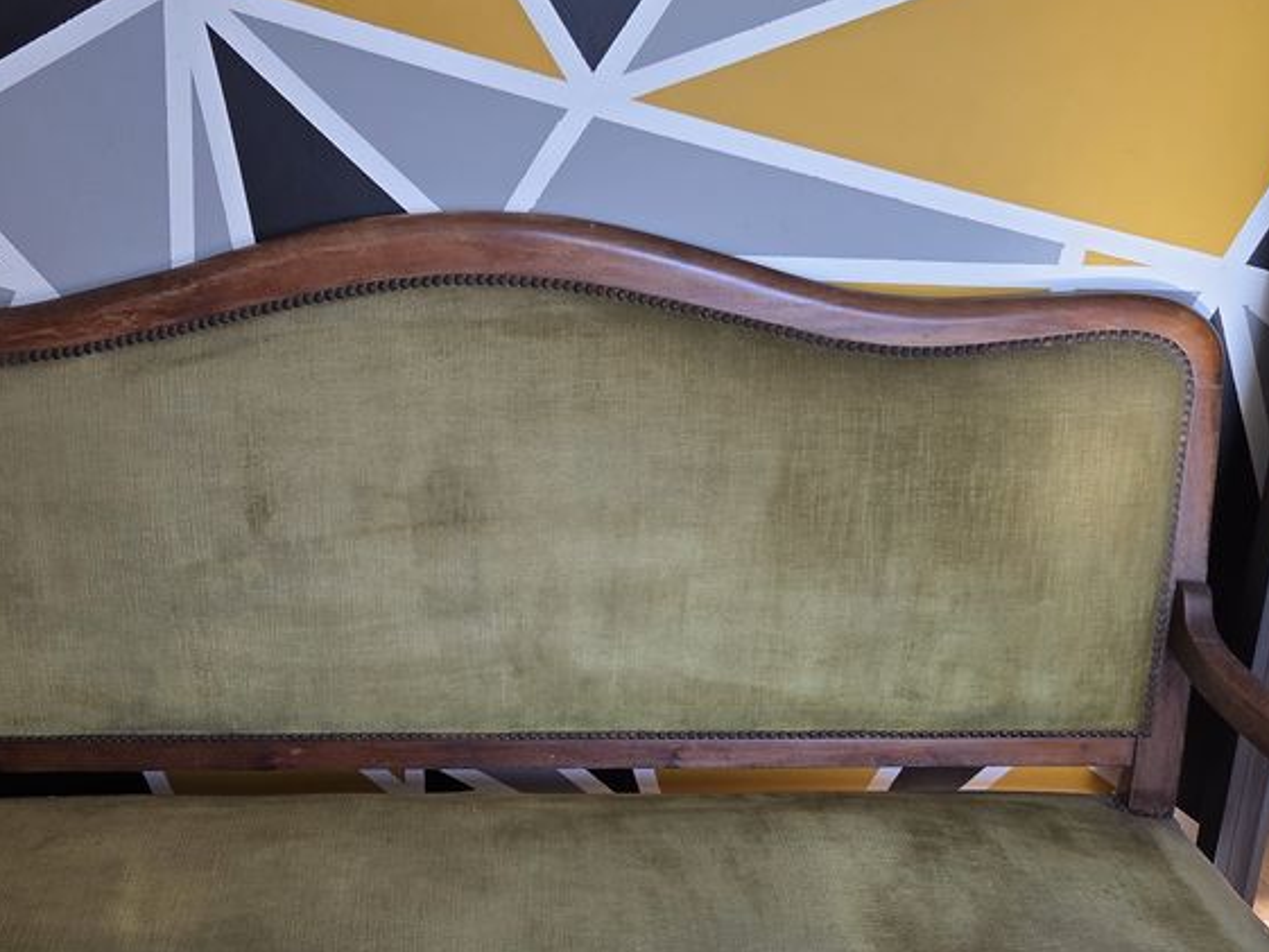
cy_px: 574
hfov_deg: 45.5
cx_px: 509
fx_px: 1503
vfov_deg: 35.0
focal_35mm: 41
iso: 80
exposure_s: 1/563
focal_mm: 5.4
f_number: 1.8
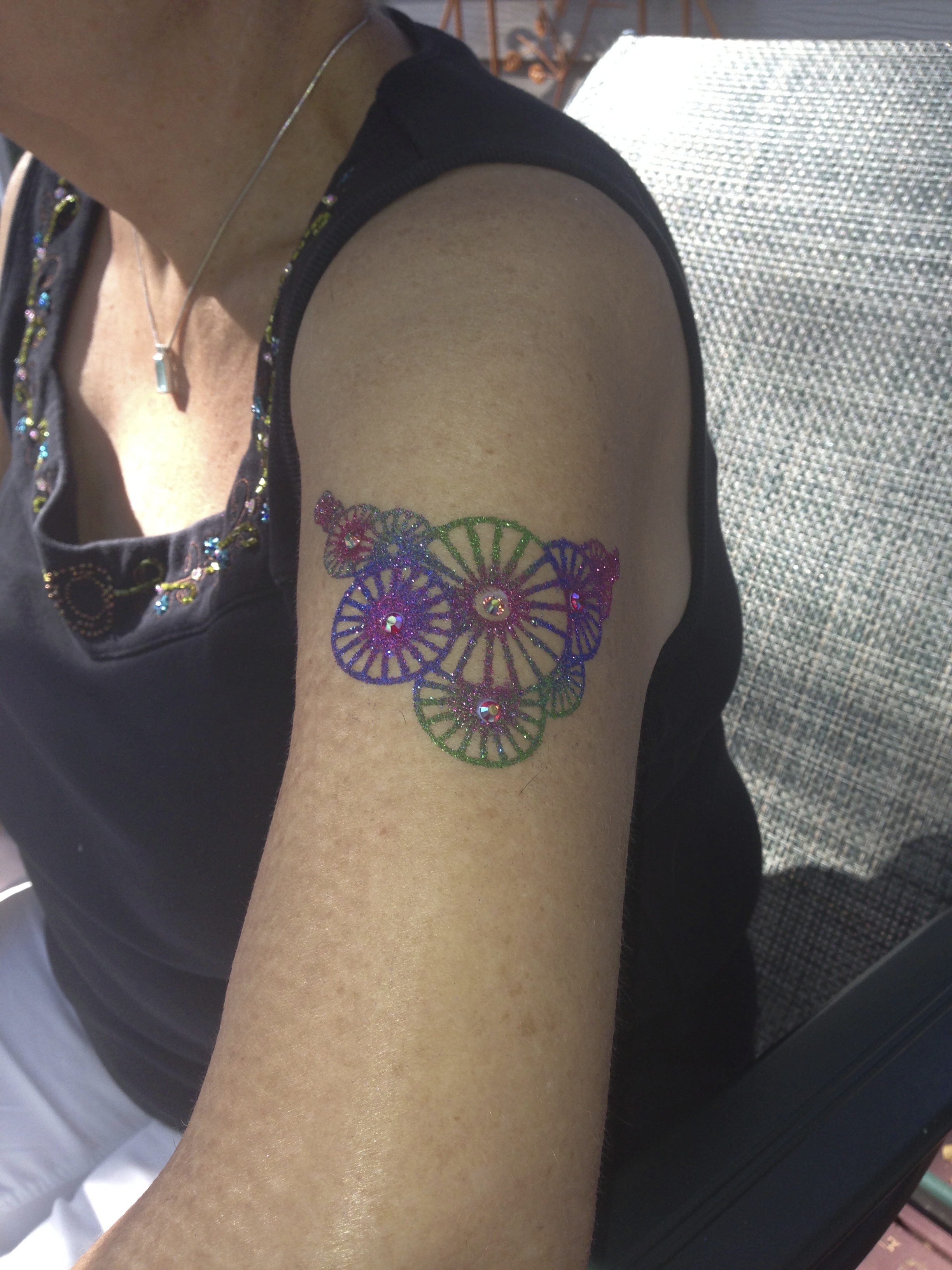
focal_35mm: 33
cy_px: 635
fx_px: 1210
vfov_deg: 55.4
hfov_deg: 42.9
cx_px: 476
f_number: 2.4
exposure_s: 1/60
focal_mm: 4.13
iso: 64
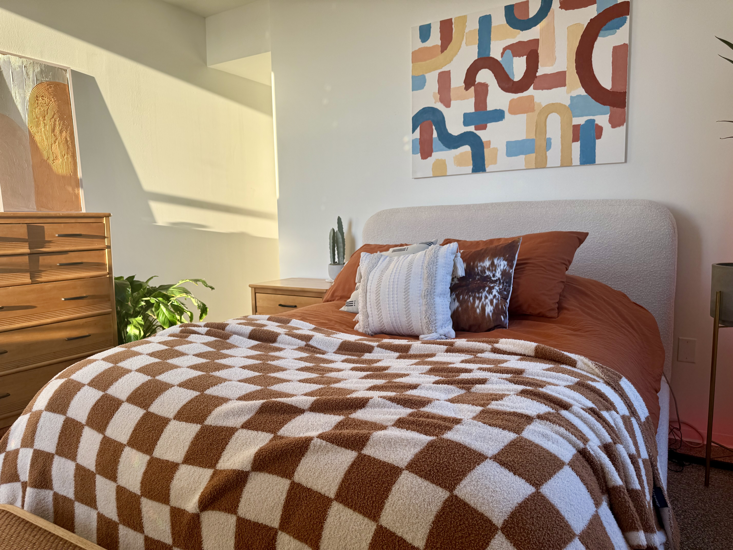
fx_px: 508
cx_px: 366
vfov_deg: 56.8
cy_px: 275
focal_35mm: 24
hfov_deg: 71.6
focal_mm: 6.76
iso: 80
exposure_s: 1/330
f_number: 1.78
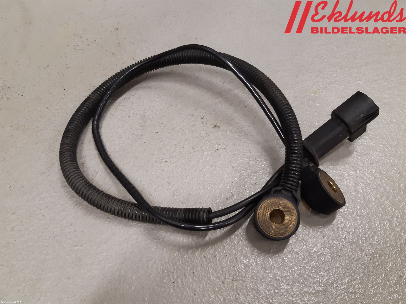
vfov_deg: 53.1
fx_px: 305
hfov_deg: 67.3
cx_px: 203
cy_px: 152
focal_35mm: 26
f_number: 1.7
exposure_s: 1/50
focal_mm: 3.93
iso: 125
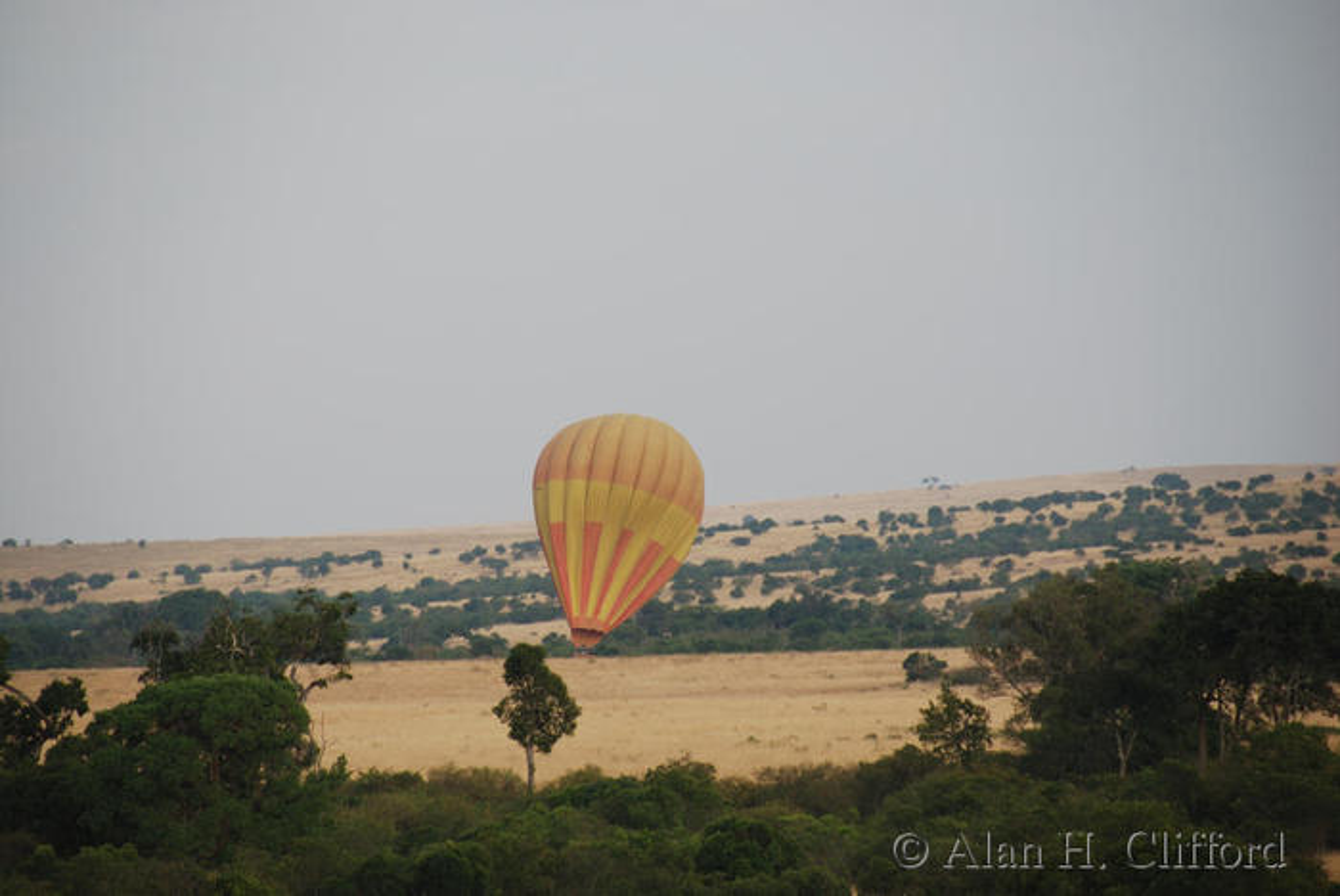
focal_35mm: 300
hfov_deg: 6.9
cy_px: 448
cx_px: 670
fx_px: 11176
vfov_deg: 4.6
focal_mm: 200
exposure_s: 1/80
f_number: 5.6
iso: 100
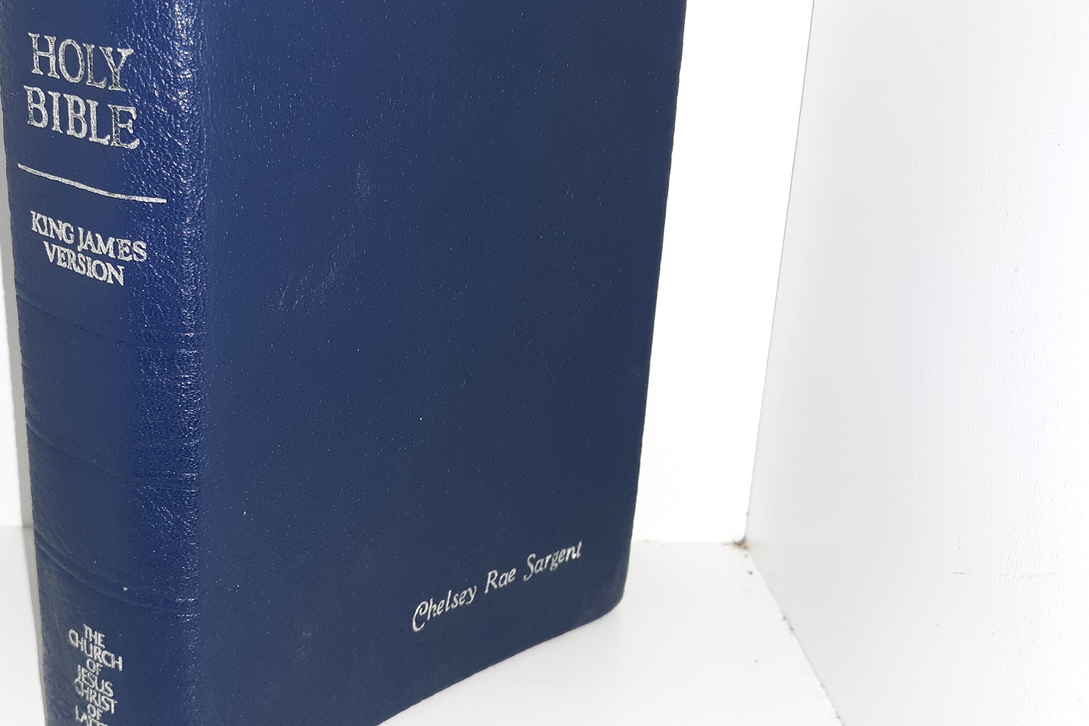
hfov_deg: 45.7
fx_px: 1270
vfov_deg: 31.9
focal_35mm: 42
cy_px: 342
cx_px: 358
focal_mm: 3.7
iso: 64
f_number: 1.7
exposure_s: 1/100
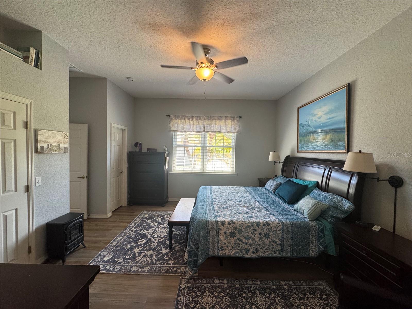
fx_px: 167
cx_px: 206
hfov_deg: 102.1
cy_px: 154
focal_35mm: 14
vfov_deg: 85.7
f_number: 2.2
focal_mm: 2.22
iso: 250
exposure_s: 1/120
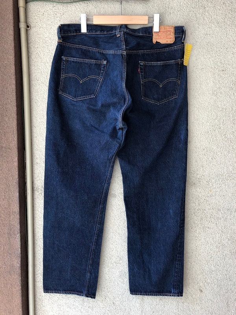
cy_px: 158
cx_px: 118
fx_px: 264
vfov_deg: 61.7
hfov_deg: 48.2
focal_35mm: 29
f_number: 1.8
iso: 40
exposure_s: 1/122
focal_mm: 3.99
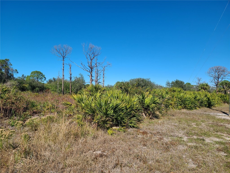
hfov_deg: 67.3
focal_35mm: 26
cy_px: 86
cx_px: 115
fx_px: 173
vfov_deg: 53.1
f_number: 1.8
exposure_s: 1/2635
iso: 40
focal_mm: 5.4
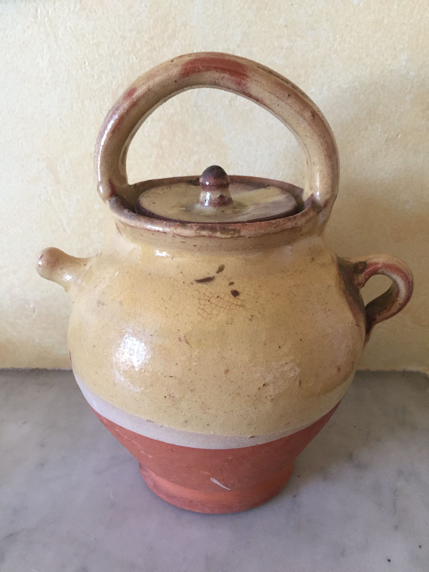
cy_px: 286
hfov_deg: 48.2
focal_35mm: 29
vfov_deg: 61.7
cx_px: 214
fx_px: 479
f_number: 2.2
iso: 160
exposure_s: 1/33
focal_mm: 4.15
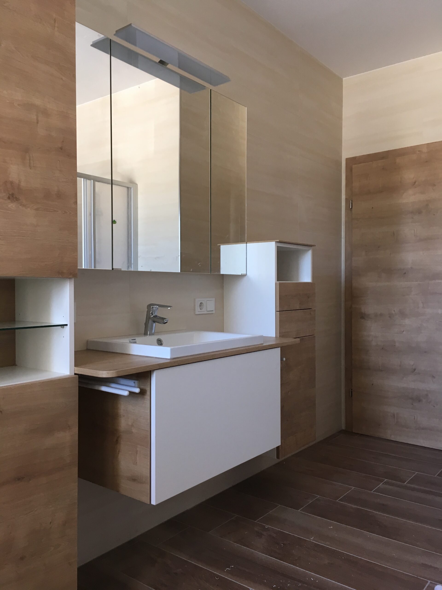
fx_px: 494
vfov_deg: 61.7
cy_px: 295
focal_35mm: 29
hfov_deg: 48.2
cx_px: 221
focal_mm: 4.15
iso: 80
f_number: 2.2
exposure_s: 1/33
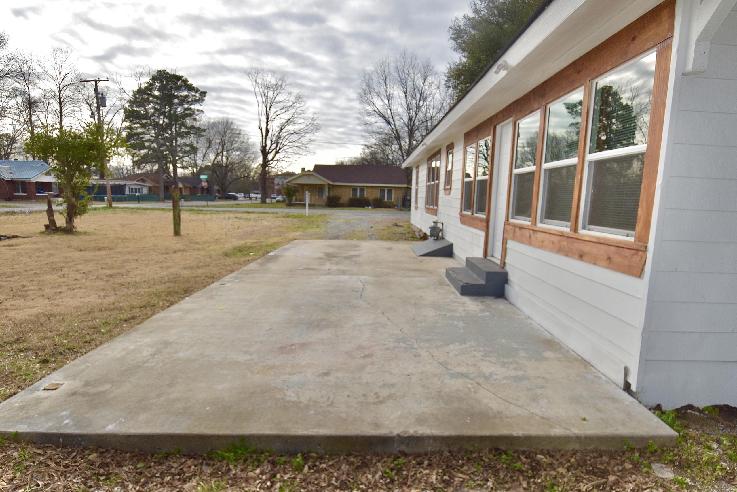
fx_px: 368
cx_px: 375
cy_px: 204
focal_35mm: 18
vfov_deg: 66.9
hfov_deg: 90.0
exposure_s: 1/200
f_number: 11
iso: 100
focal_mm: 10
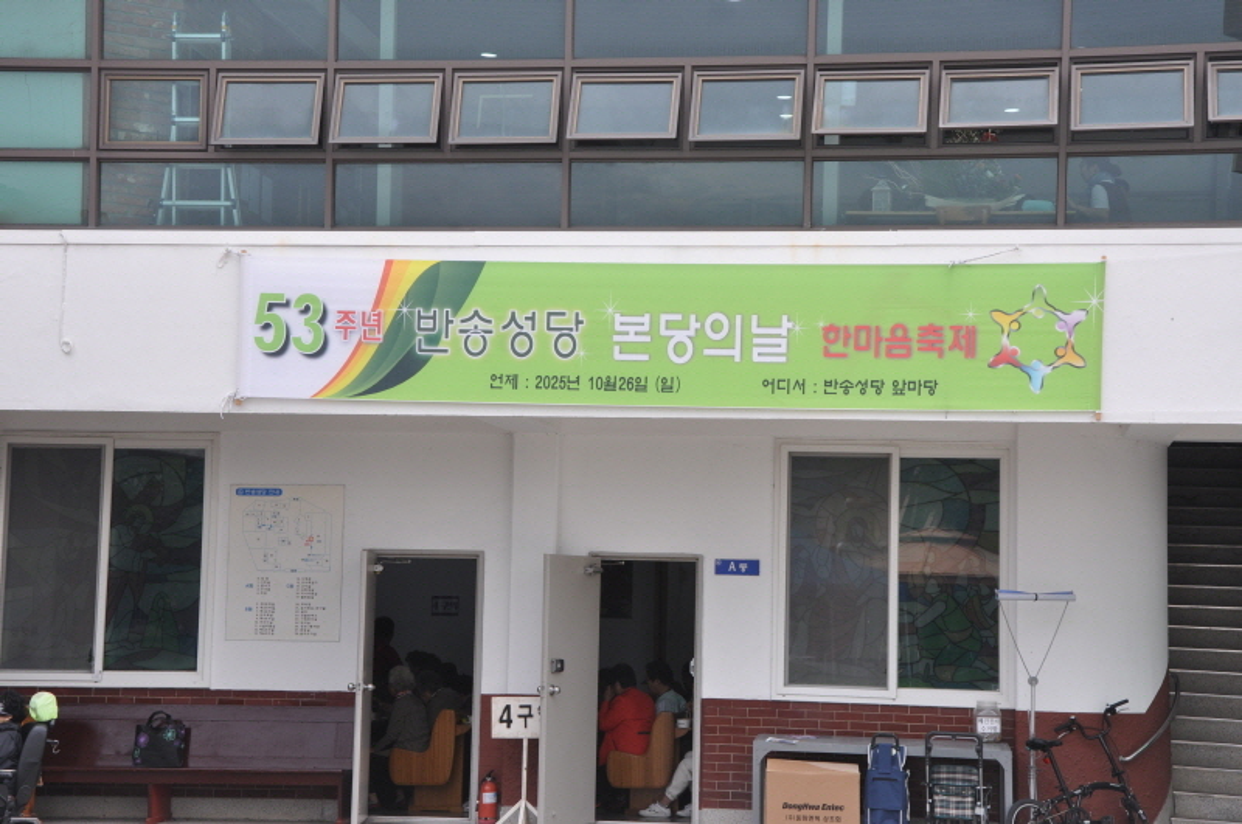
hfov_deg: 27.0
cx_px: 621
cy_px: 412
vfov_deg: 18.1
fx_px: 2584
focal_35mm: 75
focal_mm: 50
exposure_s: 1/100
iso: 200
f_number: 10
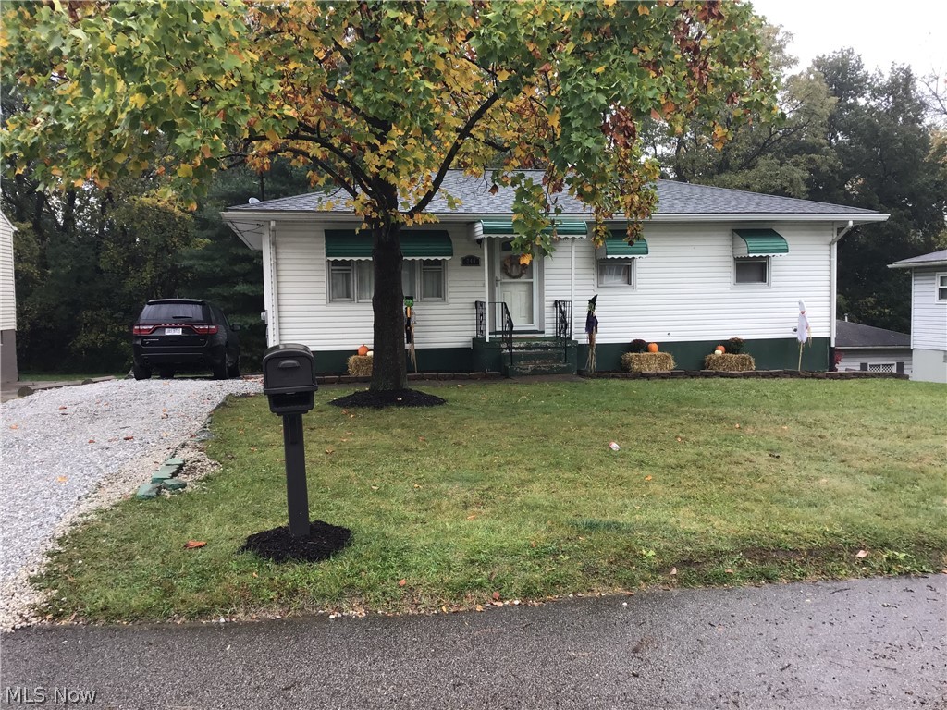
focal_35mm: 31
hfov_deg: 58.4
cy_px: 355
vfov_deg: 45.4
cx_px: 474
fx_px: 848
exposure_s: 1/120
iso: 32
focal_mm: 3.3
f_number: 2.4
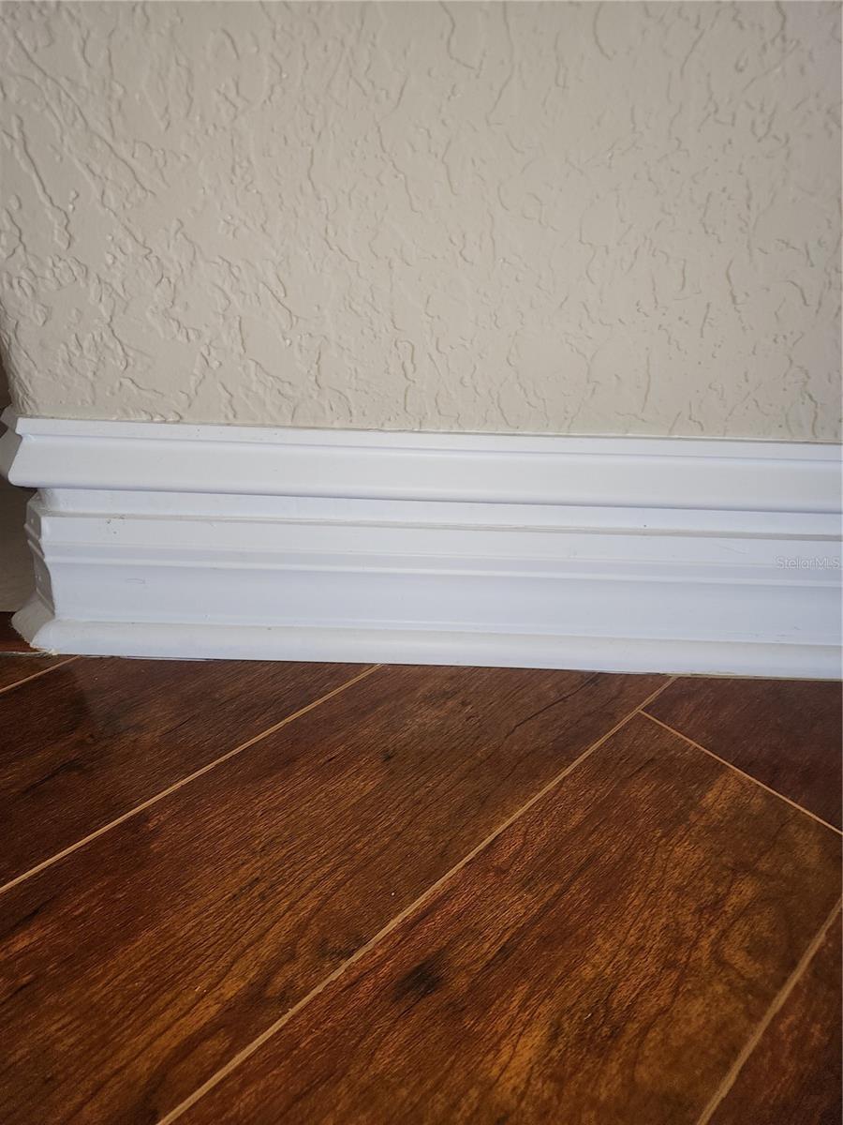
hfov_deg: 58.9
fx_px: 747
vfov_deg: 73.9
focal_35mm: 23
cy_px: 562
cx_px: 422
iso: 20
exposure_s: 1/60
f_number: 1.8
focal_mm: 6.4
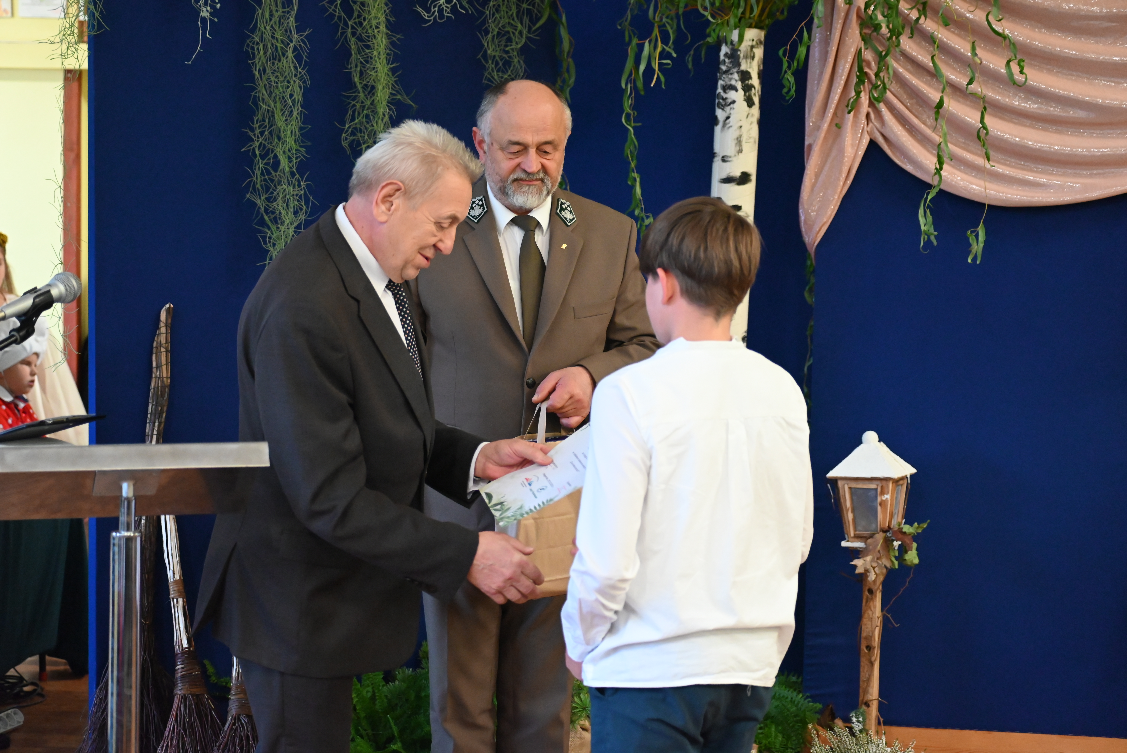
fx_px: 2192
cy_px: 376
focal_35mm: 70
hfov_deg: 28.8
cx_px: 564
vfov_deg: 19.5
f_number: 4.5
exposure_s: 1/60
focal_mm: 70
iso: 5600
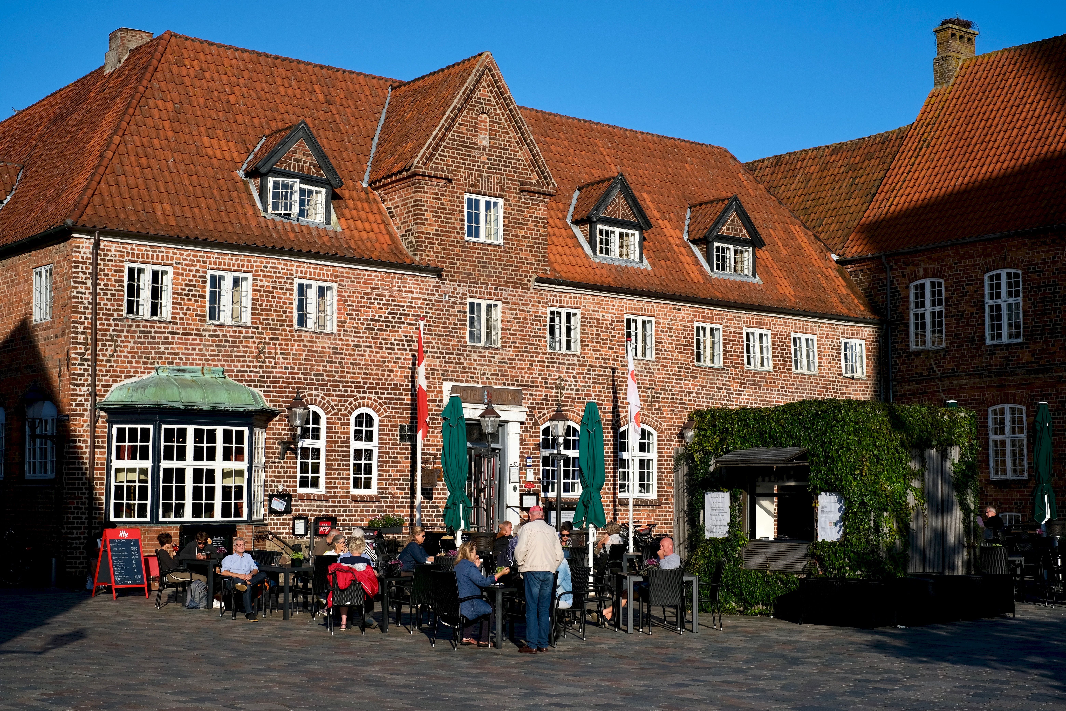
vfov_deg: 25.5
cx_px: 533
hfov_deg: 37.5
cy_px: 356
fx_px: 1569
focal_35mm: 53
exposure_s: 1/1400
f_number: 5.6
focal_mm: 35
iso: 160
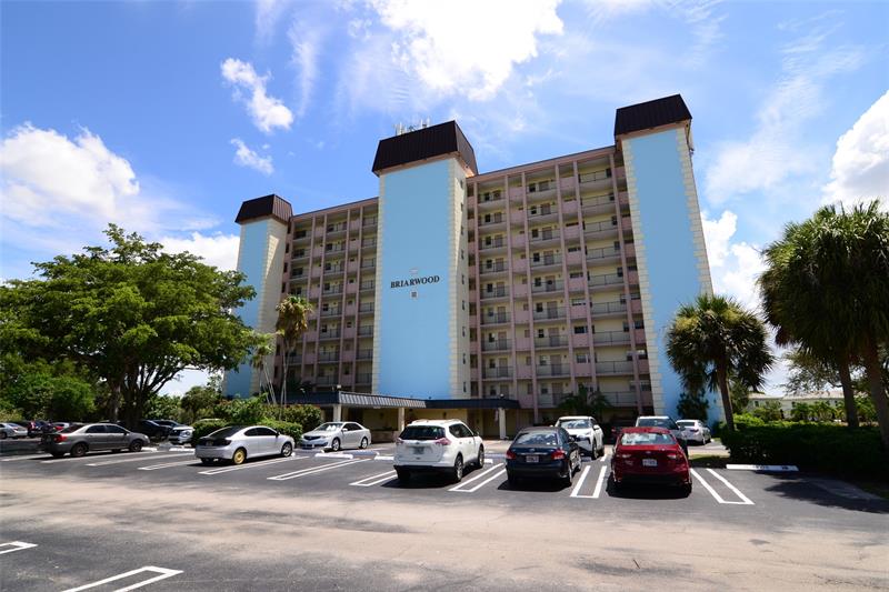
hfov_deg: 90.0
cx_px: 444
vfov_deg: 67.4
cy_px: 296
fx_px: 444
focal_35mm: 18
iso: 100
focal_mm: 12
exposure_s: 1/125
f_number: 11
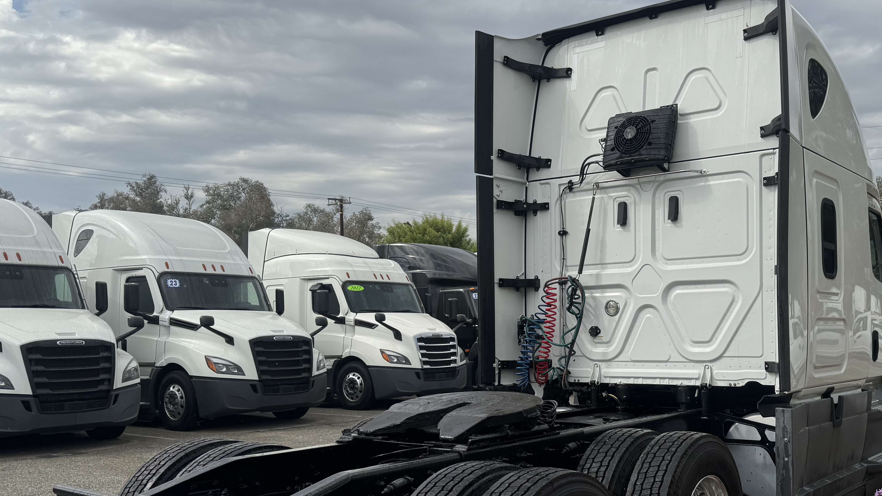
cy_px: 327
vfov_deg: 31.8
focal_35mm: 37
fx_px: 865
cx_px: 585
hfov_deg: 53.0
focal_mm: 6.76
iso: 80
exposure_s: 1/5814
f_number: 1.78
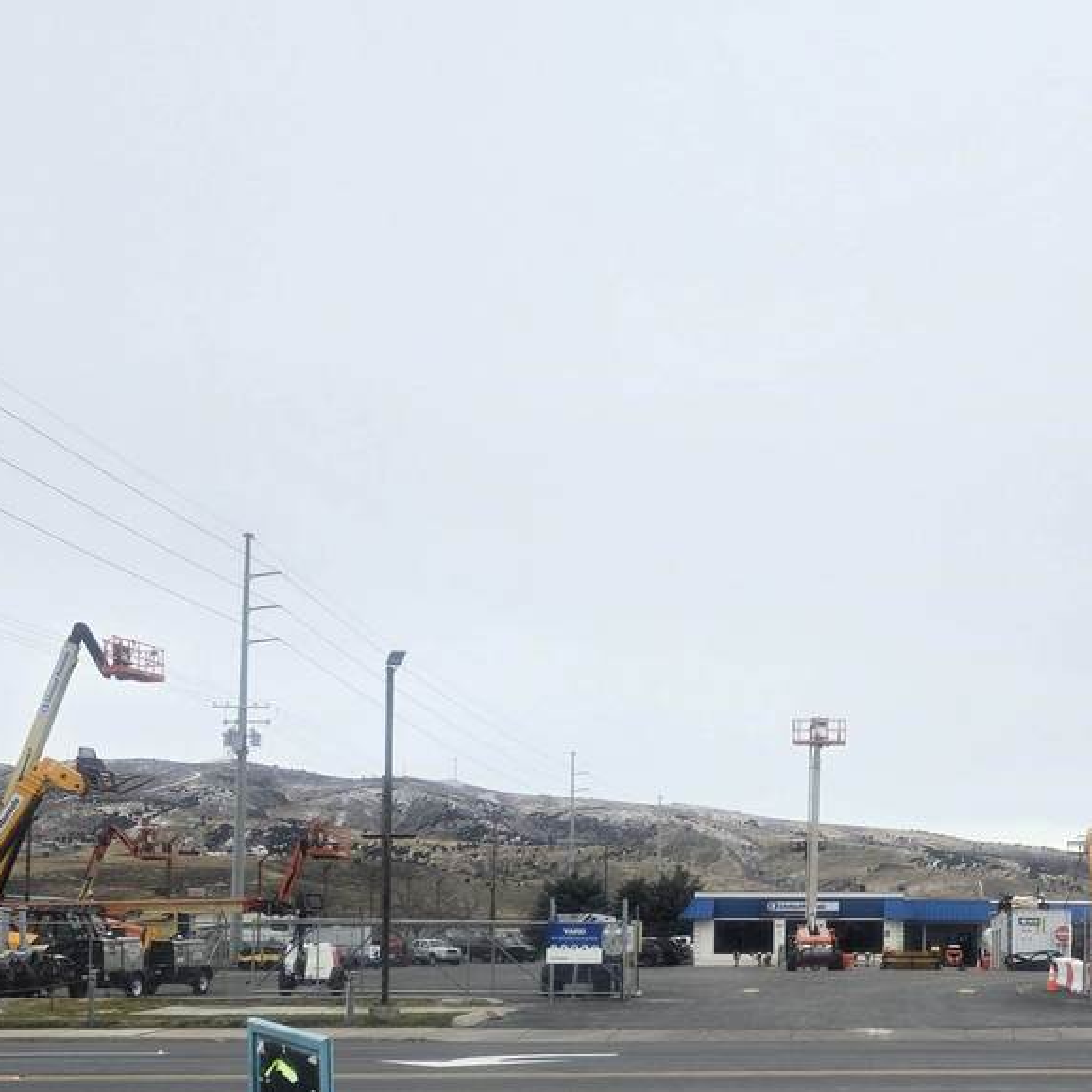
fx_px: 1606
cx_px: 956
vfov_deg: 36.3
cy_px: 877
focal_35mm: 45
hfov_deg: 35.6
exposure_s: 1/180
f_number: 1.7
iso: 32
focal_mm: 6.3
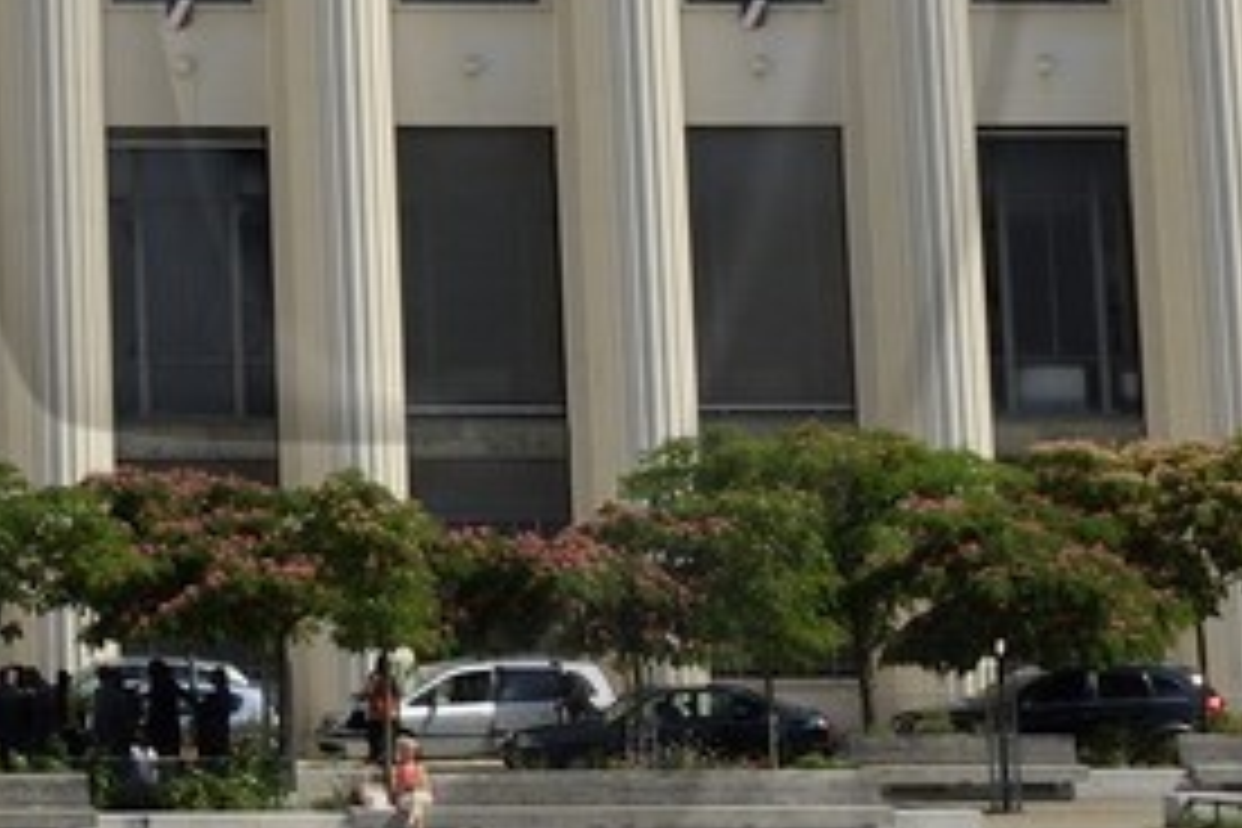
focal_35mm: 139
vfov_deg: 9.7
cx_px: -837
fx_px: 4795
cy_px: -290
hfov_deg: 13.5
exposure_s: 1/250
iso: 200
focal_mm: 24
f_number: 13
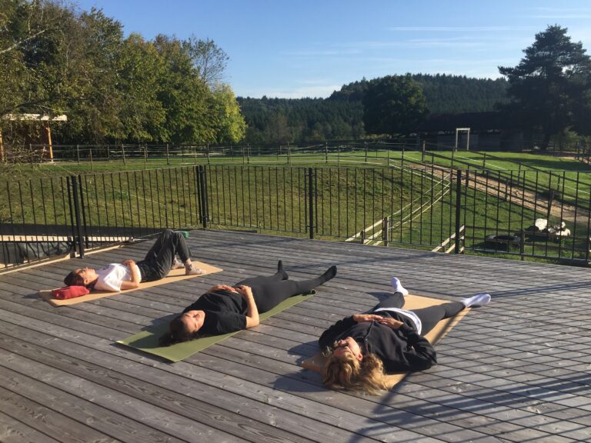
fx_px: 495
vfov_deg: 48.2
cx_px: 296
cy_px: 222
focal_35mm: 29
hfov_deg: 61.7
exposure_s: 1/1582
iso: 32
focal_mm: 4.15
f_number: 2.2
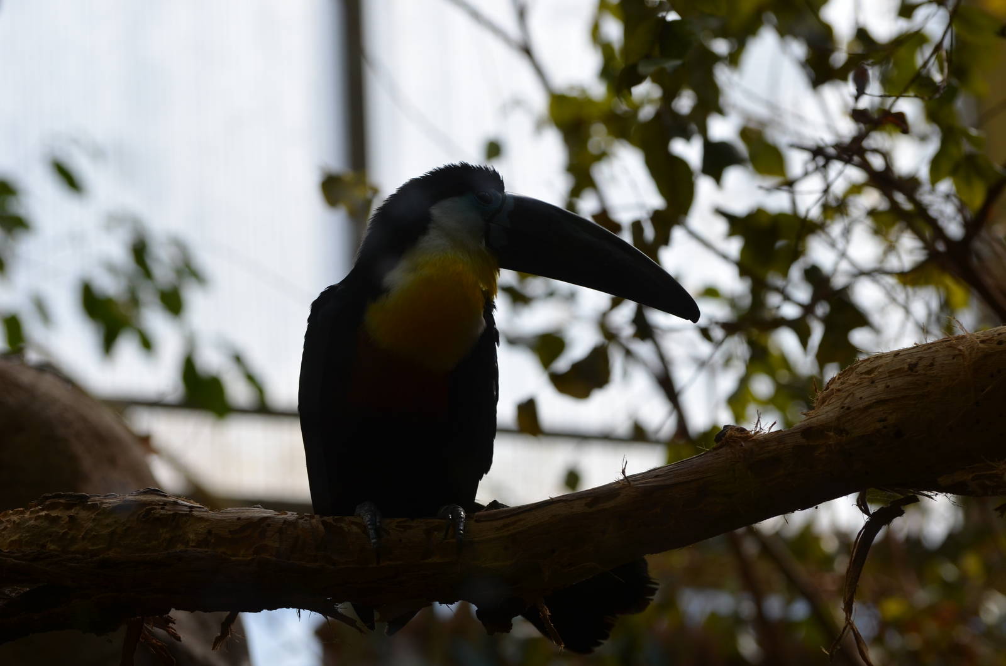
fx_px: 4602
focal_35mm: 165
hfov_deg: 12.5
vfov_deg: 8.3
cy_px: 333
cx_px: 503
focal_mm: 110
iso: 200
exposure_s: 1/500
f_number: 5.6
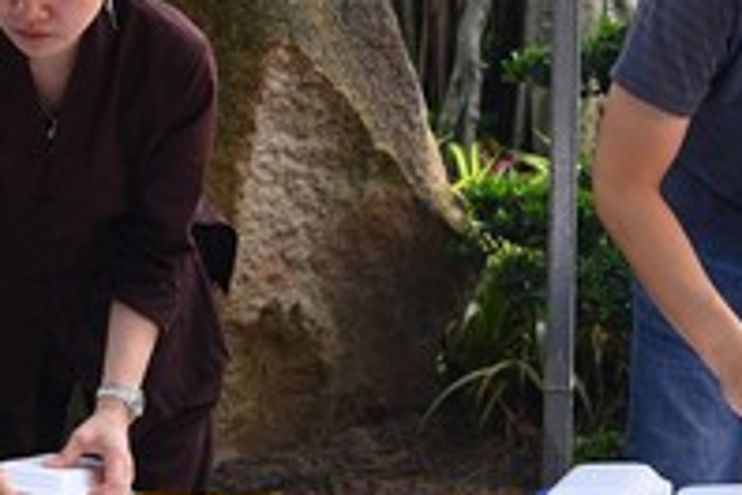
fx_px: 2164
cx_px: 378
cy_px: 248
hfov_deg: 19.5
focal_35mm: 105
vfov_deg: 13.0
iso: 640
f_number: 4
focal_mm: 32
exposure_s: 1/320
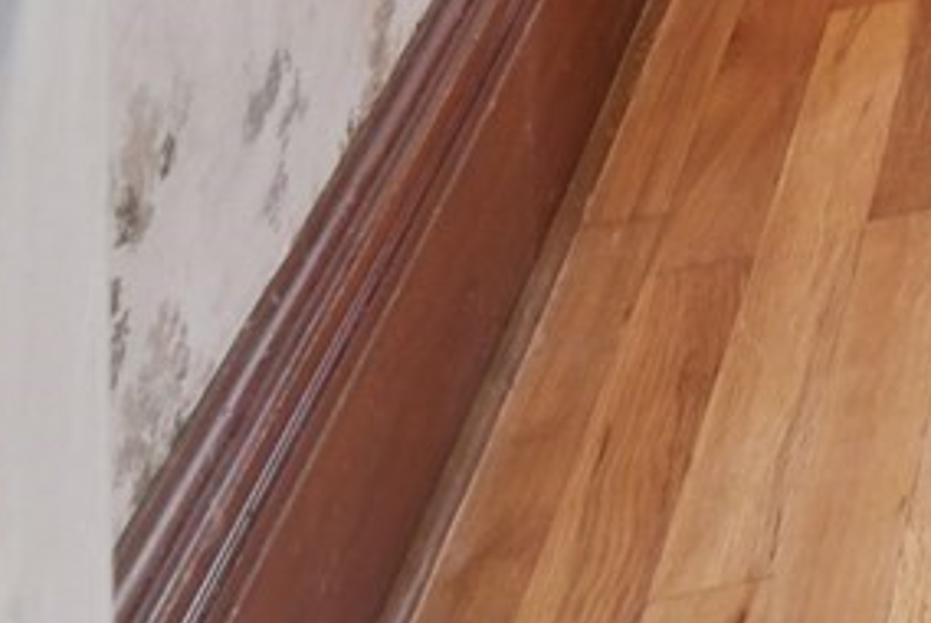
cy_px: -1517
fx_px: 2796
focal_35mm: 108
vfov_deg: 8.9
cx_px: 2524
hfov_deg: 12.4
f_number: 5.6
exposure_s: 1/3.33
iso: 400
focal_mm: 10
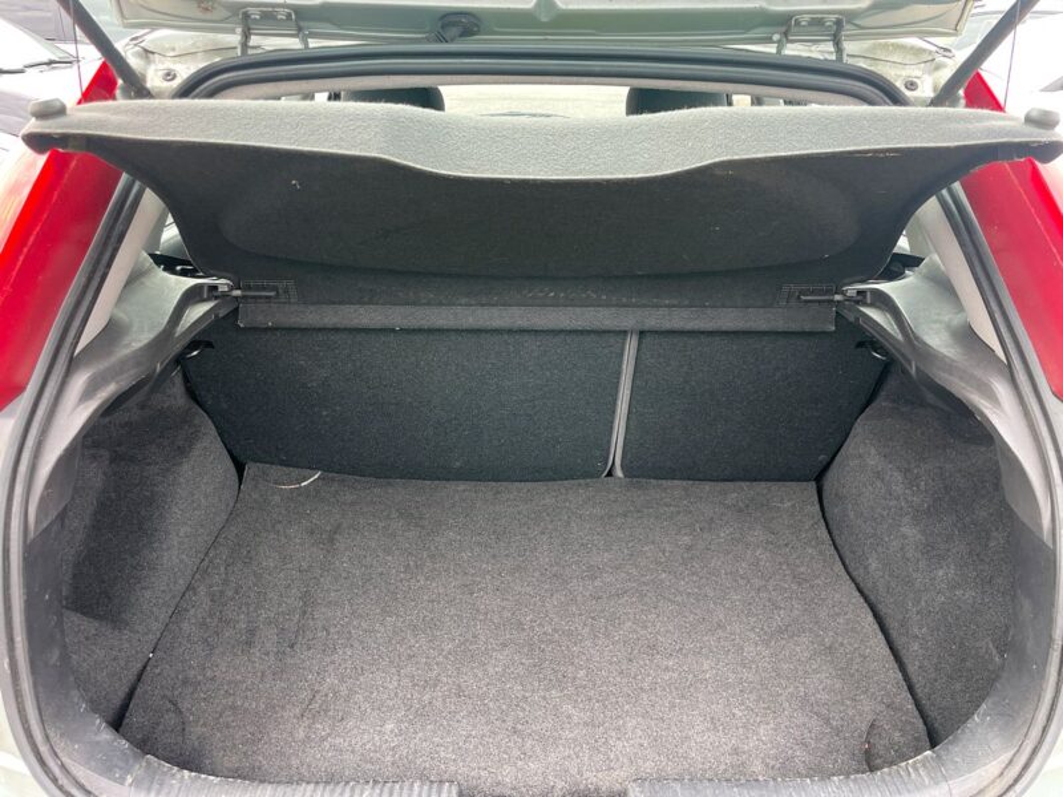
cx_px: 532
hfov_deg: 67.3
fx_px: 798
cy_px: 398
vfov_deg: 53.1
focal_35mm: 26
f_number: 1.6
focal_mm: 4.2
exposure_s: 1/121
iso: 50
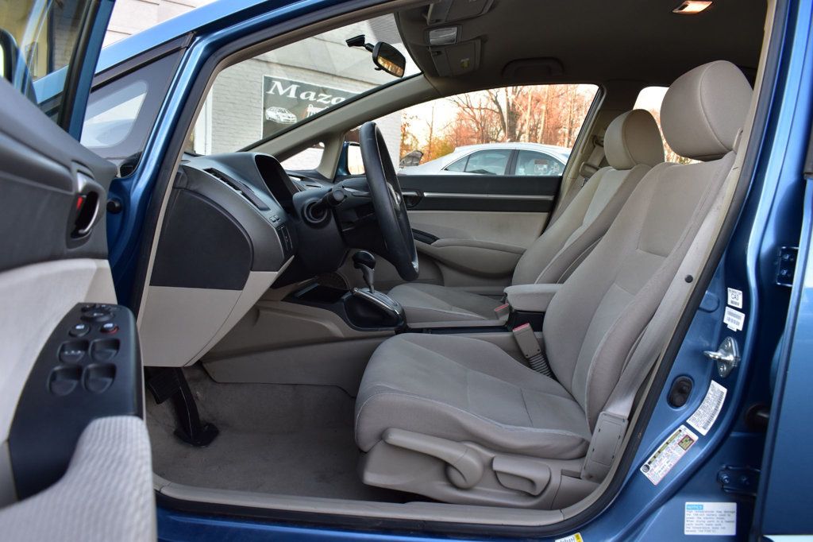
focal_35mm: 27
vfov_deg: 47.9
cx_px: 406
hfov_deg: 67.4
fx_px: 610
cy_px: 271
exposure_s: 1/25
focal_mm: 18
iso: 400
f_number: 7.1
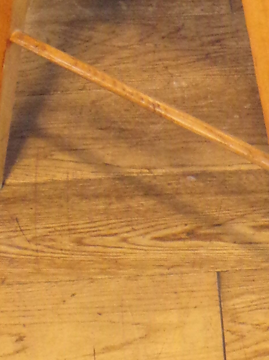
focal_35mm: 155
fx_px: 1607
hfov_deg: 9.5
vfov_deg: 12.2
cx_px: 310
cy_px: -161
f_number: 3.4
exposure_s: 1/20
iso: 527
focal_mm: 7.6
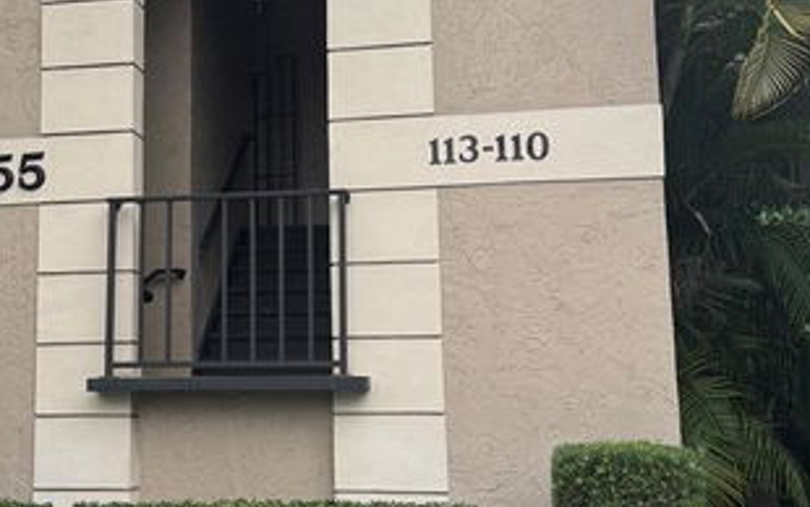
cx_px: 246
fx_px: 1237
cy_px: 196
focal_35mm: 56
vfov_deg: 23.1
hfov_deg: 35.8
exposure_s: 1/163
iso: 64
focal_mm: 6.76
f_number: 1.78
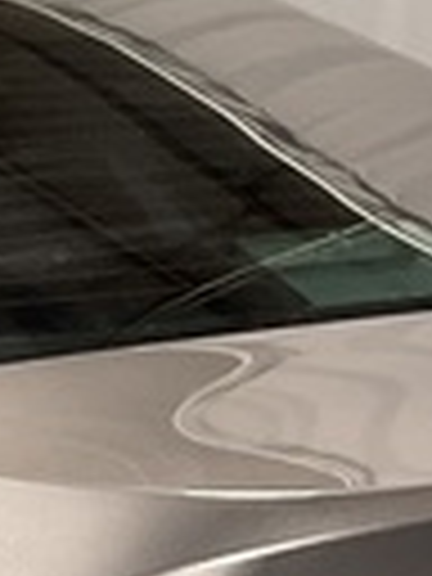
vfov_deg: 8.7
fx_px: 3611
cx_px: -504
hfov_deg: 6.6
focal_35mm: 217
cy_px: 1112
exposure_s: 1/50
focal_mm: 3
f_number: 1.8
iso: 64
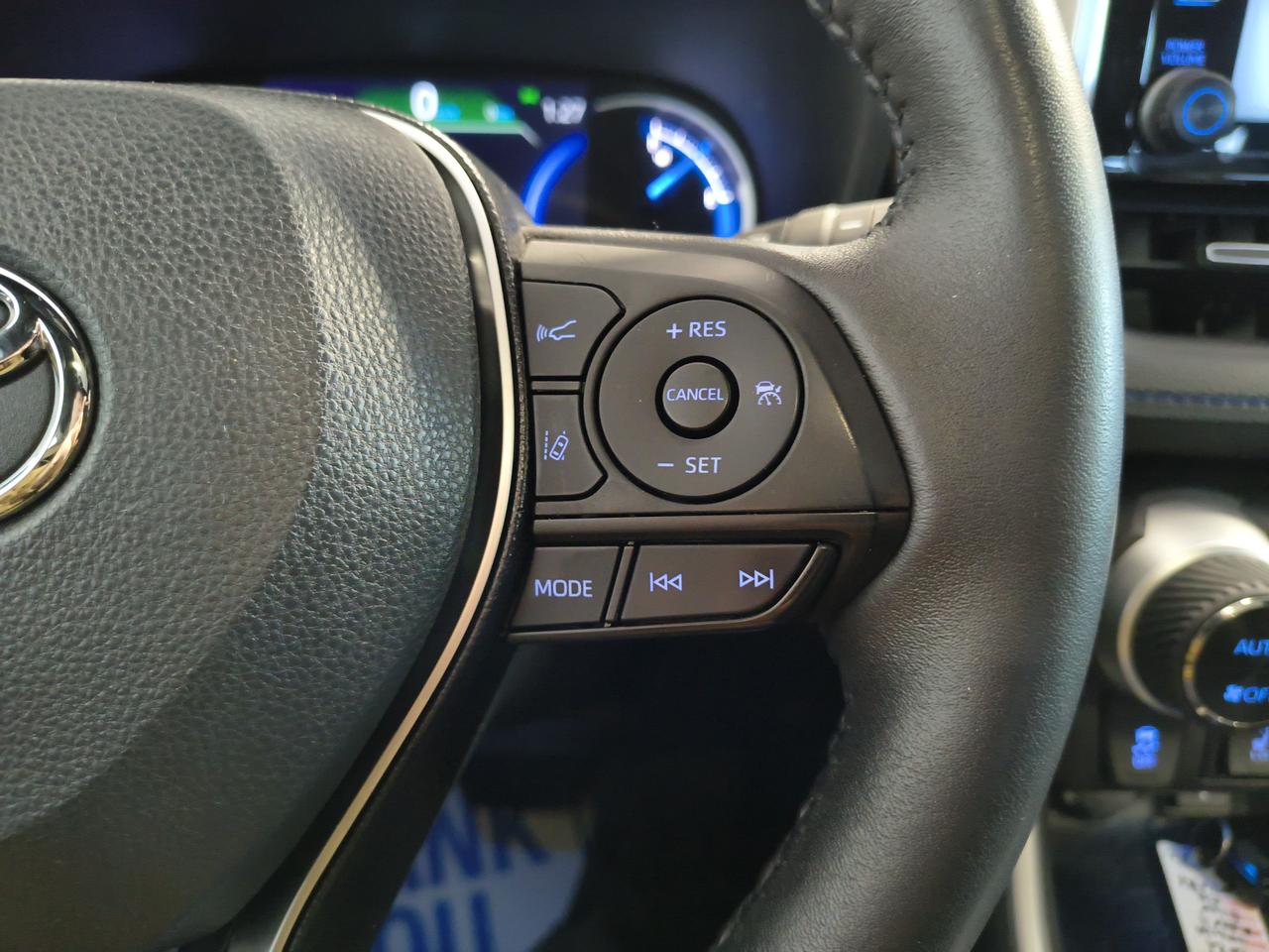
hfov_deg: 71.6
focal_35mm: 24
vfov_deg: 56.8
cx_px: 634
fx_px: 880
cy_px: 476
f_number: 1.8
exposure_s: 1/40
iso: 1506
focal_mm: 5.56
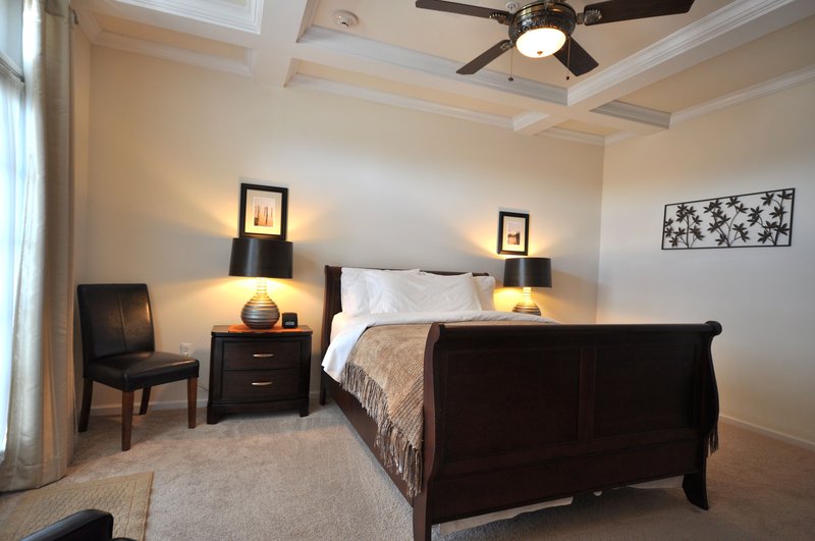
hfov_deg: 85.5
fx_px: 441
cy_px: 270
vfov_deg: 63.1
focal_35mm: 20
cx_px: 408
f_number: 4.5
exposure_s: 1/15
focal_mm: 13
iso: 200
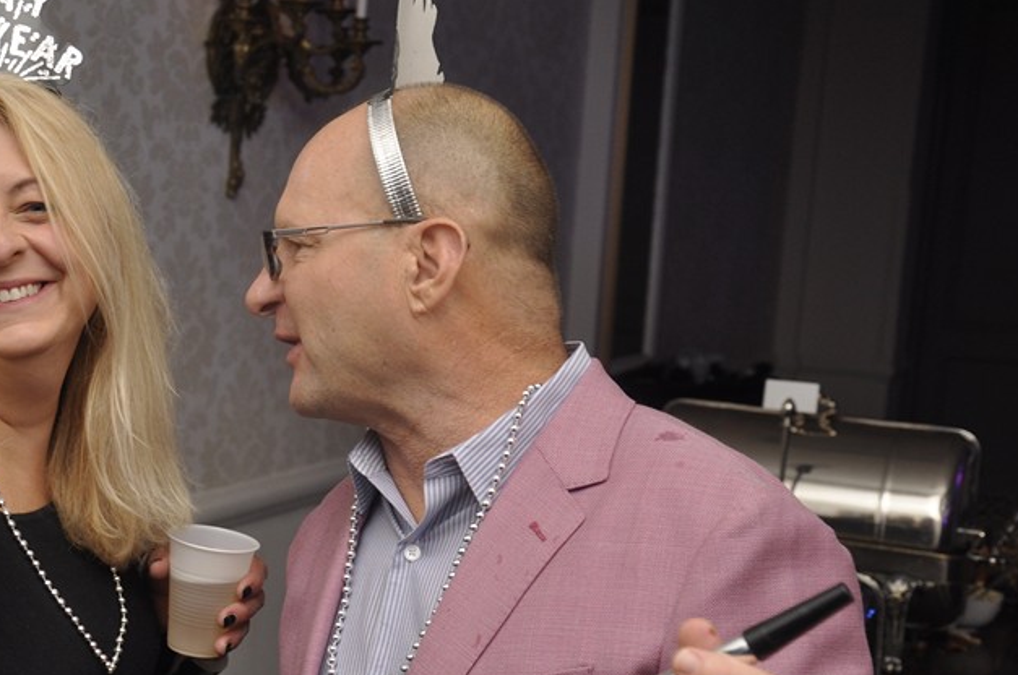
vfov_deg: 20.2
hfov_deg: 29.6
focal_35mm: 67
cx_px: 244
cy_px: 404
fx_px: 1892
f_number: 5
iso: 400
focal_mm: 28
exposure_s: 1/60
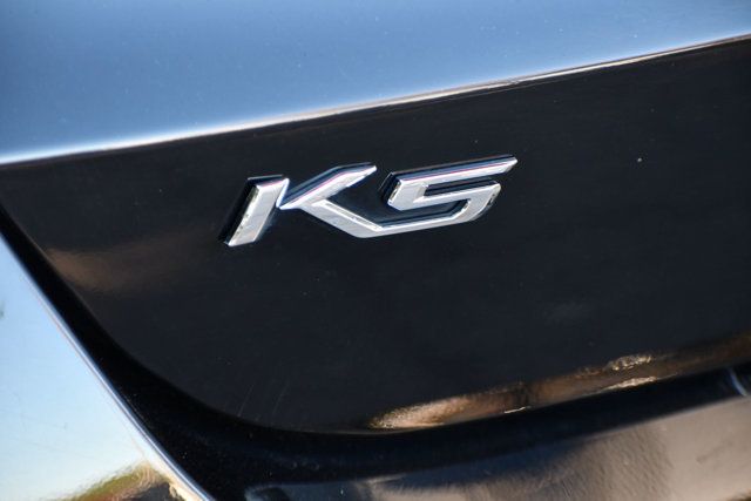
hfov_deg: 12.2
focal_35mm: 168
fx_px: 3505
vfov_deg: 8.2
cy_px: 250
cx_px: 376
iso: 800
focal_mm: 112
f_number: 4.8
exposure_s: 1/125
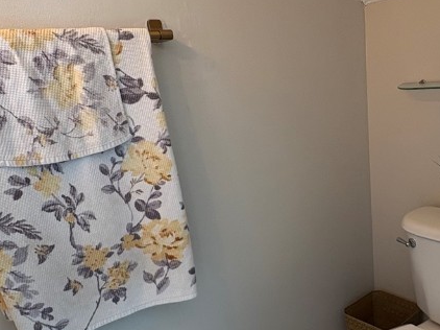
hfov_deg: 52.9
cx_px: 296
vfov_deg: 41.5
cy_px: 205
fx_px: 432
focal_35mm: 34
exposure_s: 1/120
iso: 160
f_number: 2.2
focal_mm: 2.22
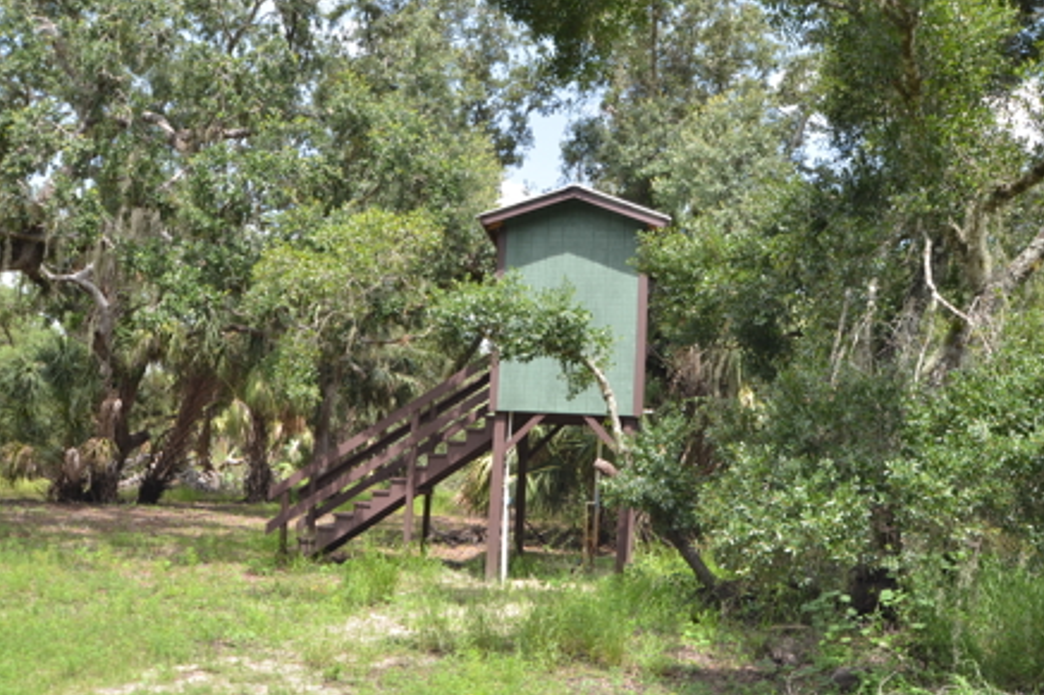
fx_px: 1073
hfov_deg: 51.9
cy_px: 344
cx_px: 535
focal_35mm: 37
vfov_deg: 35.9
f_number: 7.1
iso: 200
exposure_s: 1/200
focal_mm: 24
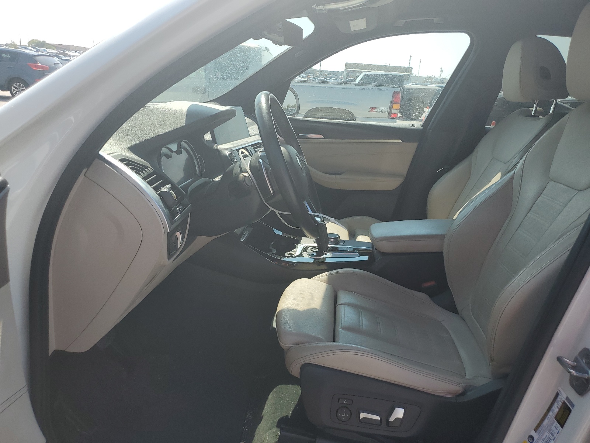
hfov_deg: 67.3
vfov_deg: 53.1
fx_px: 443
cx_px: 295
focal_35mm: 26
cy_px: 222
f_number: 1.5
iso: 50
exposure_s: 1/2000
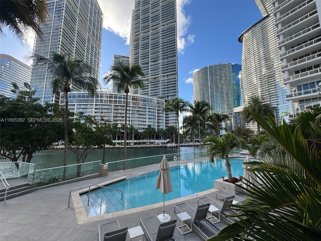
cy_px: 120
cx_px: 160
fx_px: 130
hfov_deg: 102.1
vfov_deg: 85.7
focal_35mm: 14
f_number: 2.2
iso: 40
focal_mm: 2.22
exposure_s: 1/373
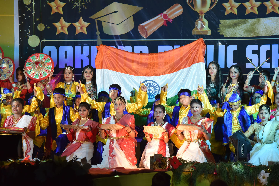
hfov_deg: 13.7
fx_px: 1163
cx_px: 140
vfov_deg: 9.2
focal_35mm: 150
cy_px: 93
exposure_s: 1/200
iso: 2000
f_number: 3.5
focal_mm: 150
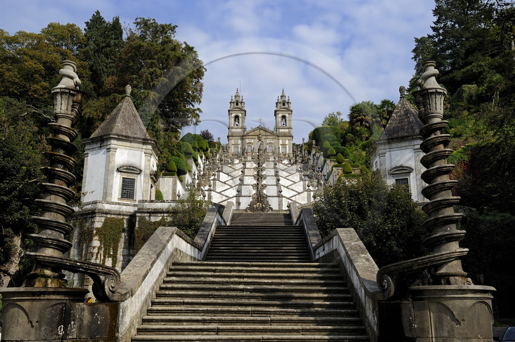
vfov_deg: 35.0
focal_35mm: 38
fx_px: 543
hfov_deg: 50.7
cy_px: 171
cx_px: 258
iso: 200
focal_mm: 38
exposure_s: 1/200
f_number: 13
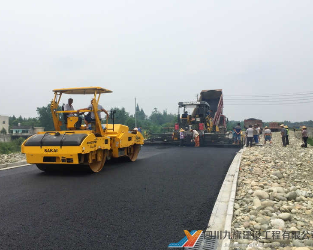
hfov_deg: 57.2
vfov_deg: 47.1
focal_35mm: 31
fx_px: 287
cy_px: 125
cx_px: 149
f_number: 2.2
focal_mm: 4.15
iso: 32
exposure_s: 1/3300
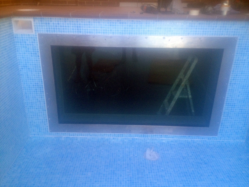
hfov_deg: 52.6
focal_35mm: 35
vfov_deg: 40.7
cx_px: 124
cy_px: 94
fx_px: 252
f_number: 2.4
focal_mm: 4.28
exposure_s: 1/60
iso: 80
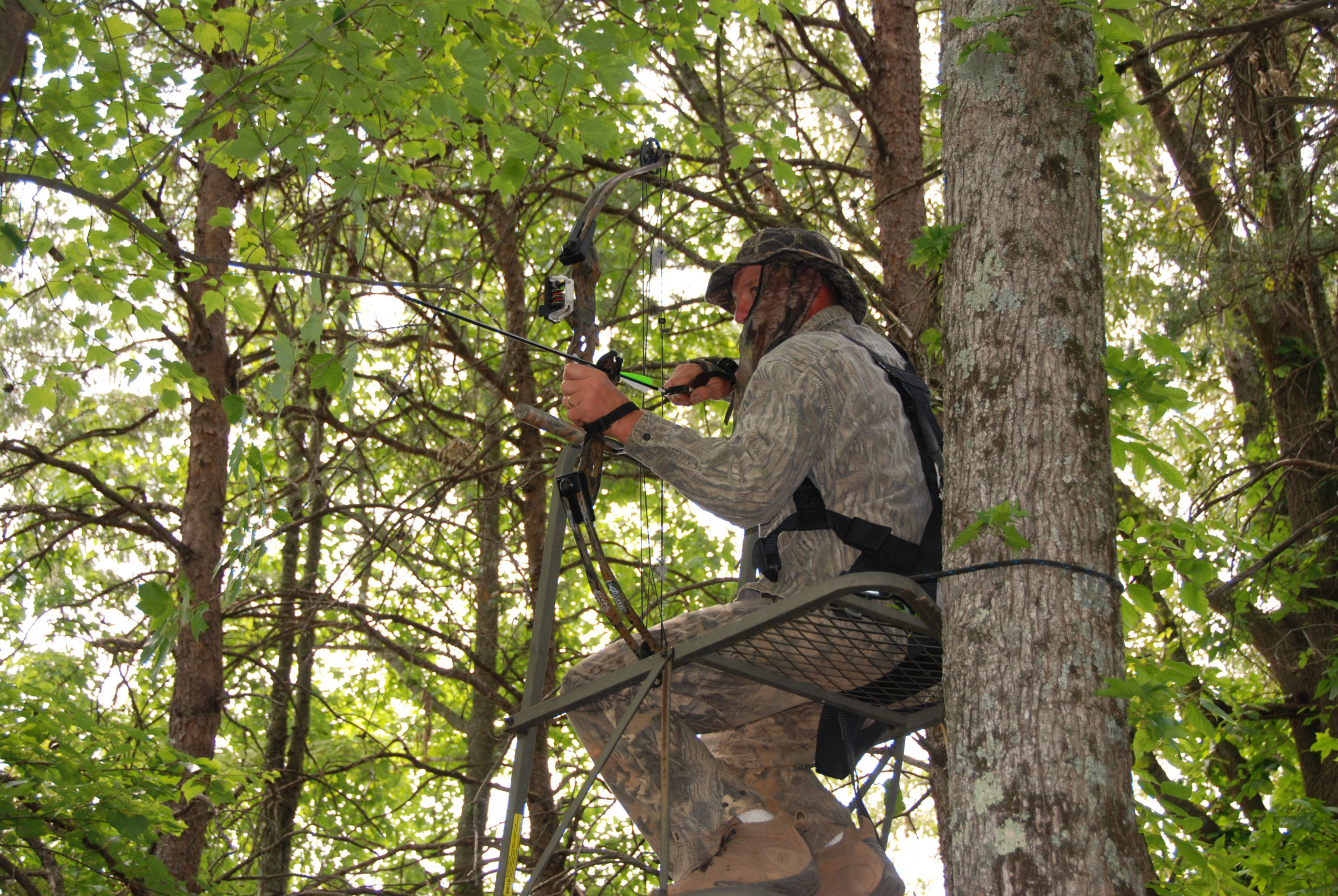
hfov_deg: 30.5
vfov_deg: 20.7
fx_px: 2456
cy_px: 448
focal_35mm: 66
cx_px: 669
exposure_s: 1/125
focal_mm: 44
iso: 200
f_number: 4.5
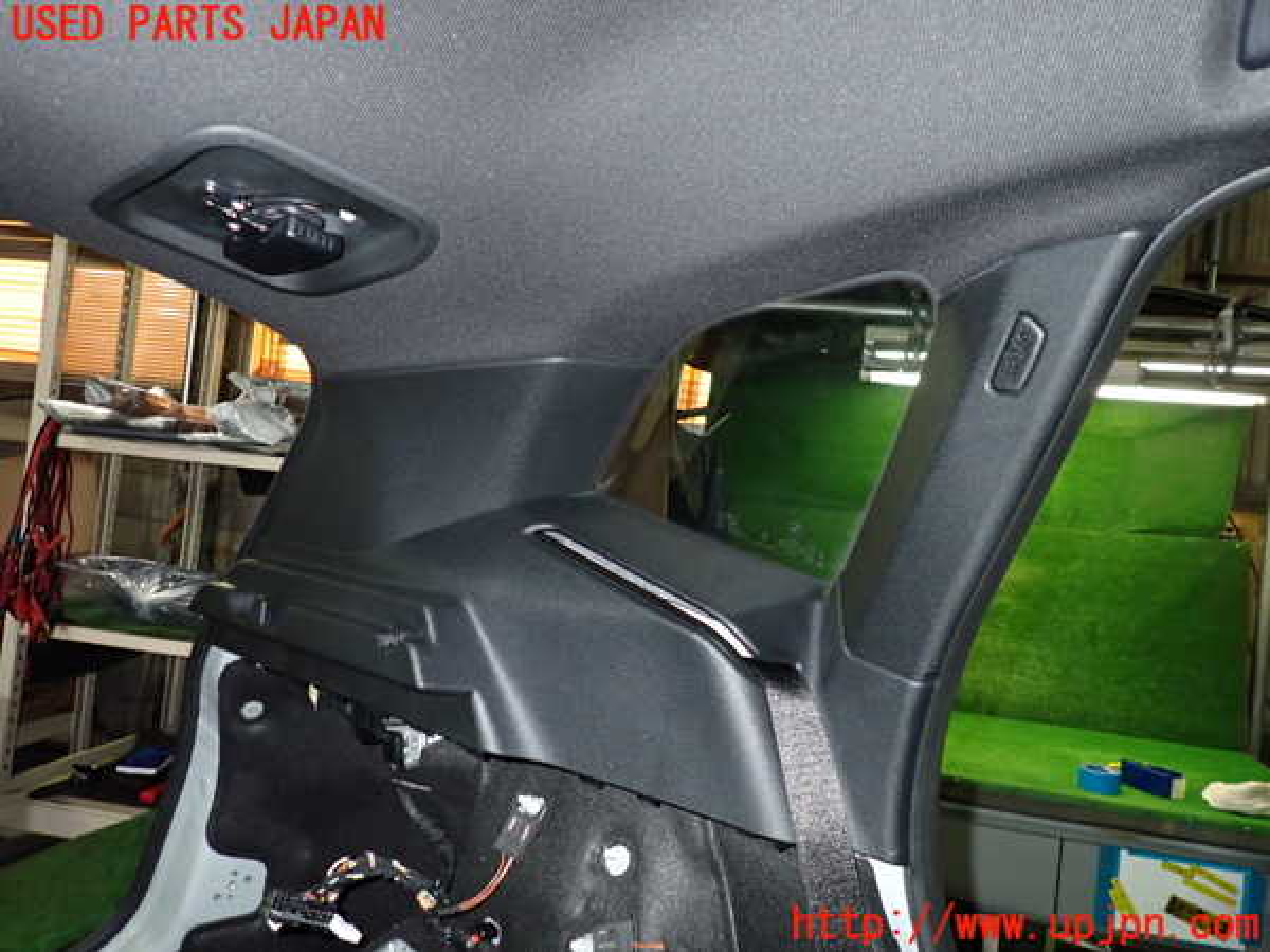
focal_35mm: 25
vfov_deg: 54.9
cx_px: 635
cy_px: 476
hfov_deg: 69.4
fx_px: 917
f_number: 5.6
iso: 500
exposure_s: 1/30
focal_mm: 4.5
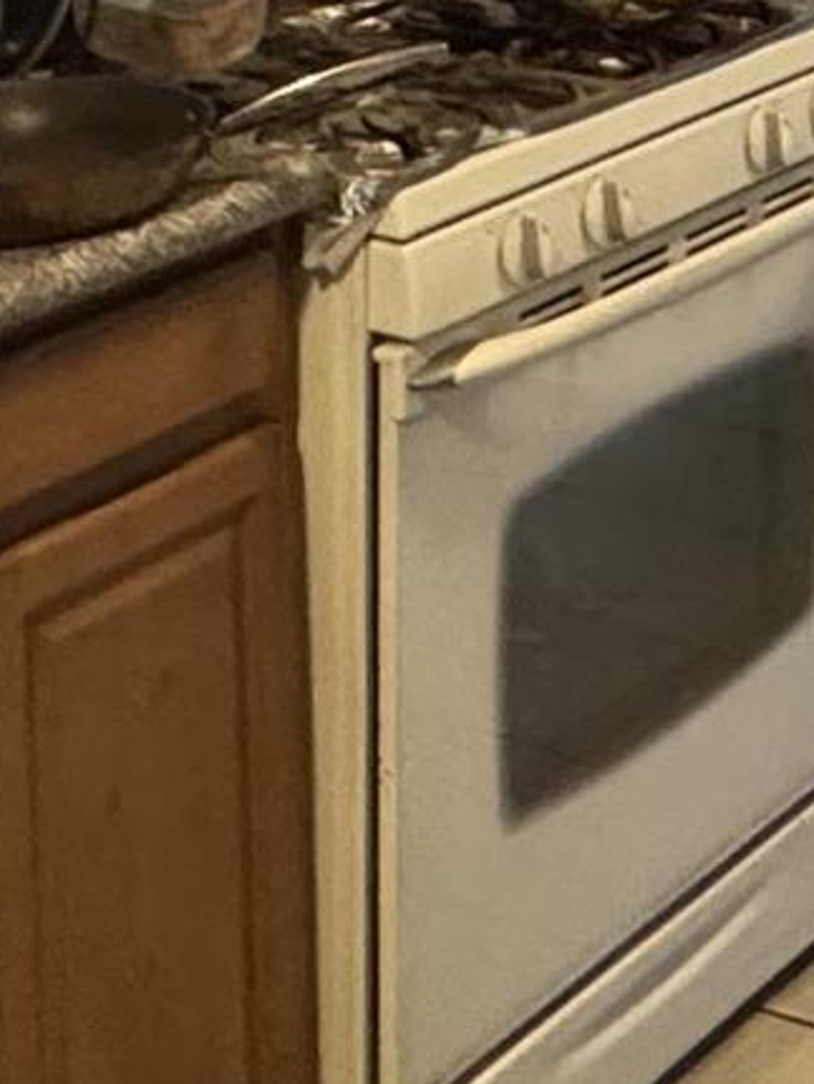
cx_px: 950
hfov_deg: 14.4
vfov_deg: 17.3
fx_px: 3132
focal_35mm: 100
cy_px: -625
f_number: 2.2
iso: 500
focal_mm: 2.22
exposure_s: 1/60
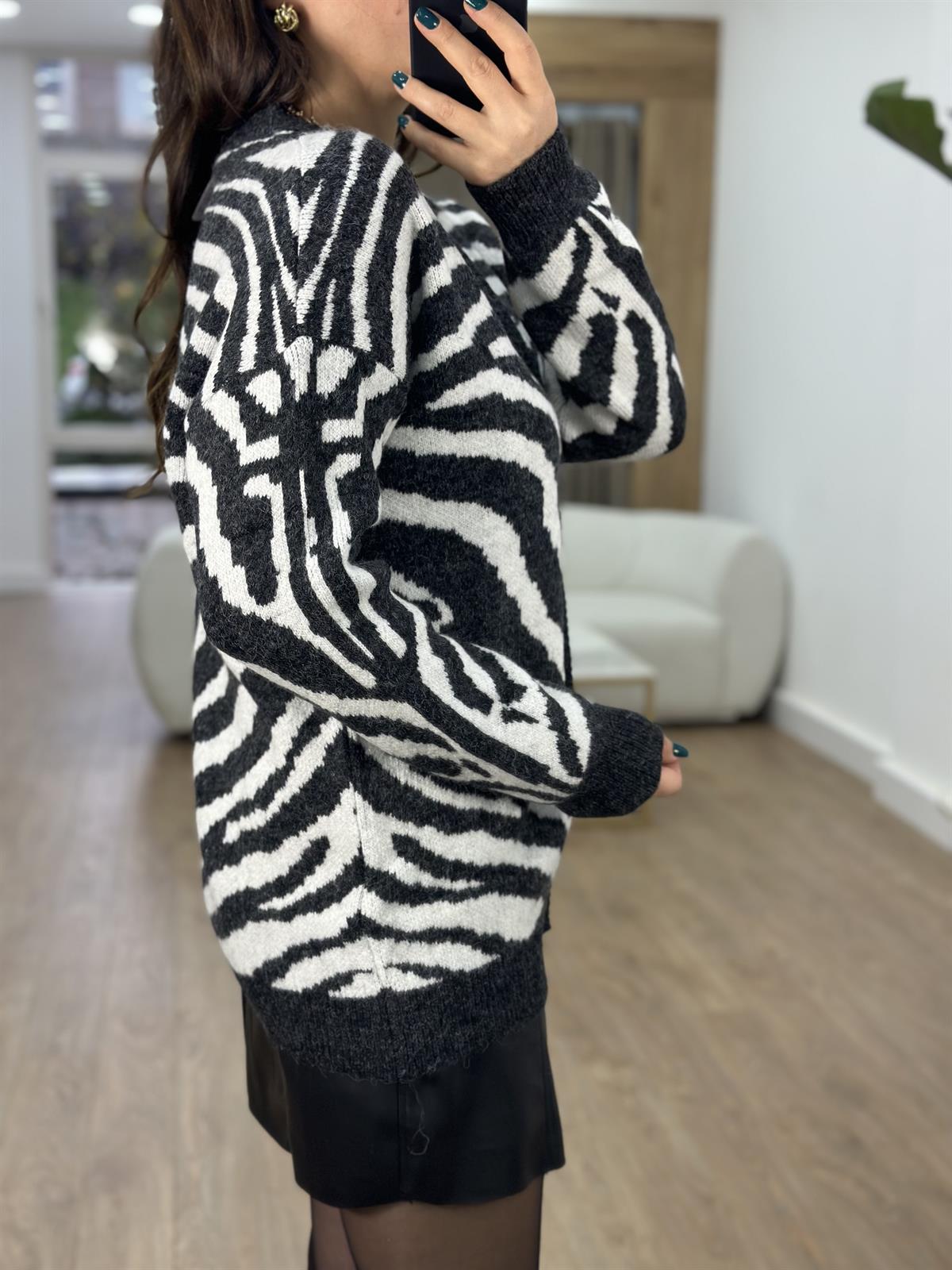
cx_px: 476
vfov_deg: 39.7
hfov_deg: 30.3
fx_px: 1760
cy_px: 635
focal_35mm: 48
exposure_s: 1/100
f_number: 1.78
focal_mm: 6.86
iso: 80
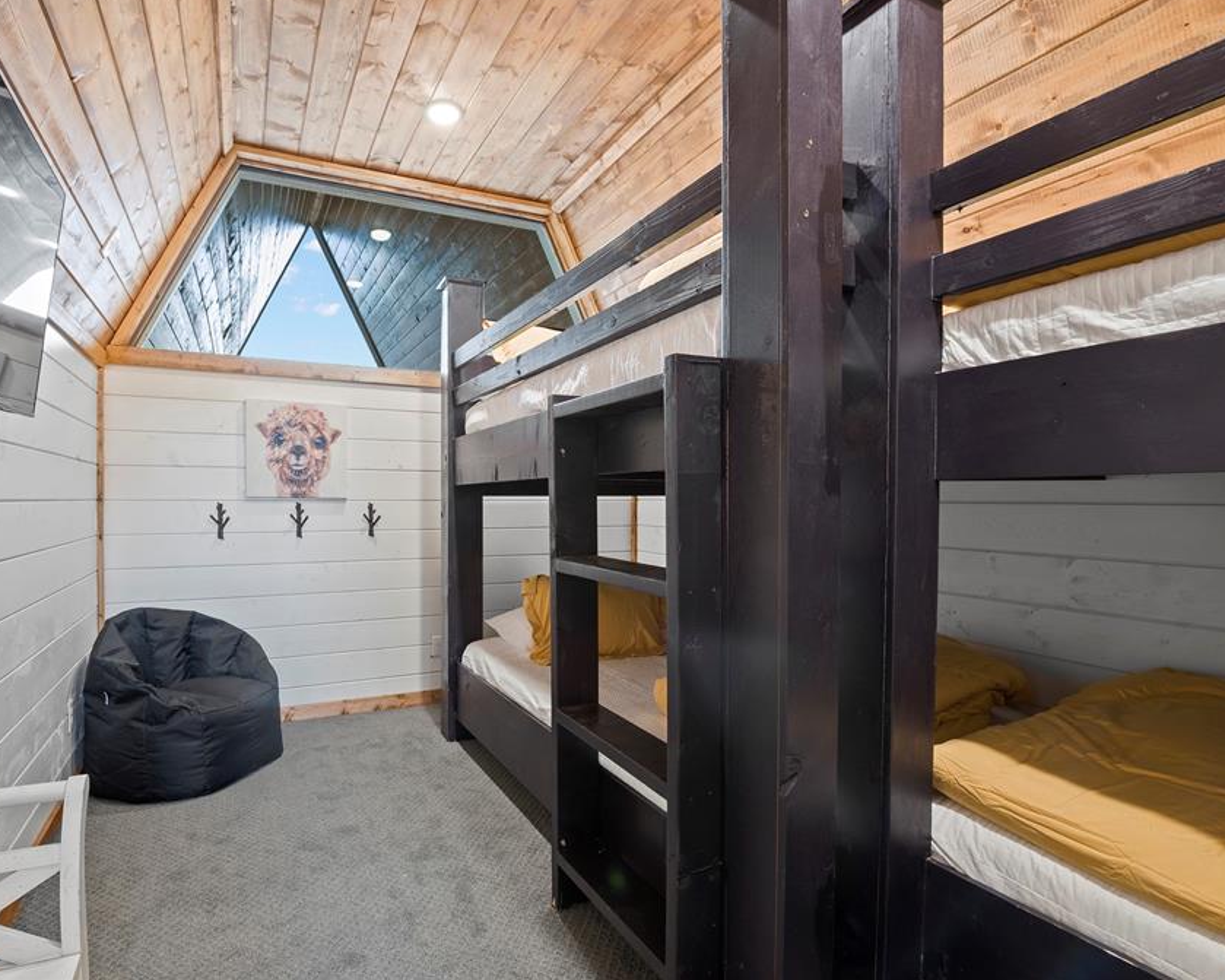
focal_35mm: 16
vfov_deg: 80.4
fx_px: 580
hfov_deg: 92.7
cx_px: 539
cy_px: 486
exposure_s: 1.6
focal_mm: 14
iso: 250
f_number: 9
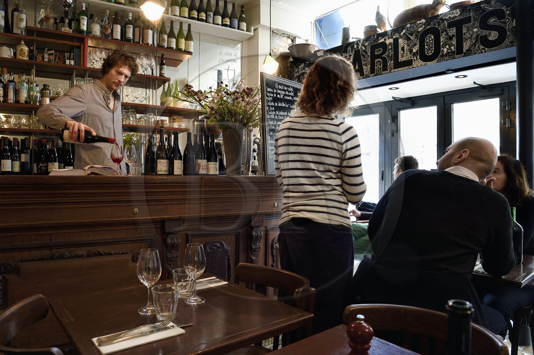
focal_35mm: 24
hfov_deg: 73.8
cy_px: 178
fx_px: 356
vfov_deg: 53.1
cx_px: 267
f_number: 6.3
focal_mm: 24
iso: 800
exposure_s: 1/8
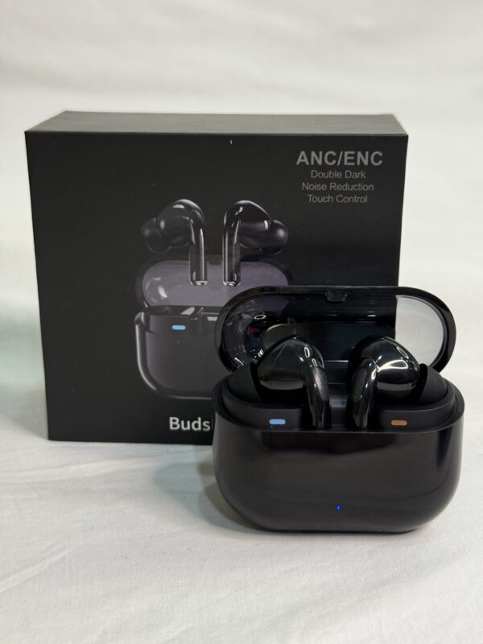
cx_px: 242
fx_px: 893
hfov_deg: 30.3
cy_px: 322
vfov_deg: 39.7
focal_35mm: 48
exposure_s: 1/100
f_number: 1.78
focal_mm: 6.76
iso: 160
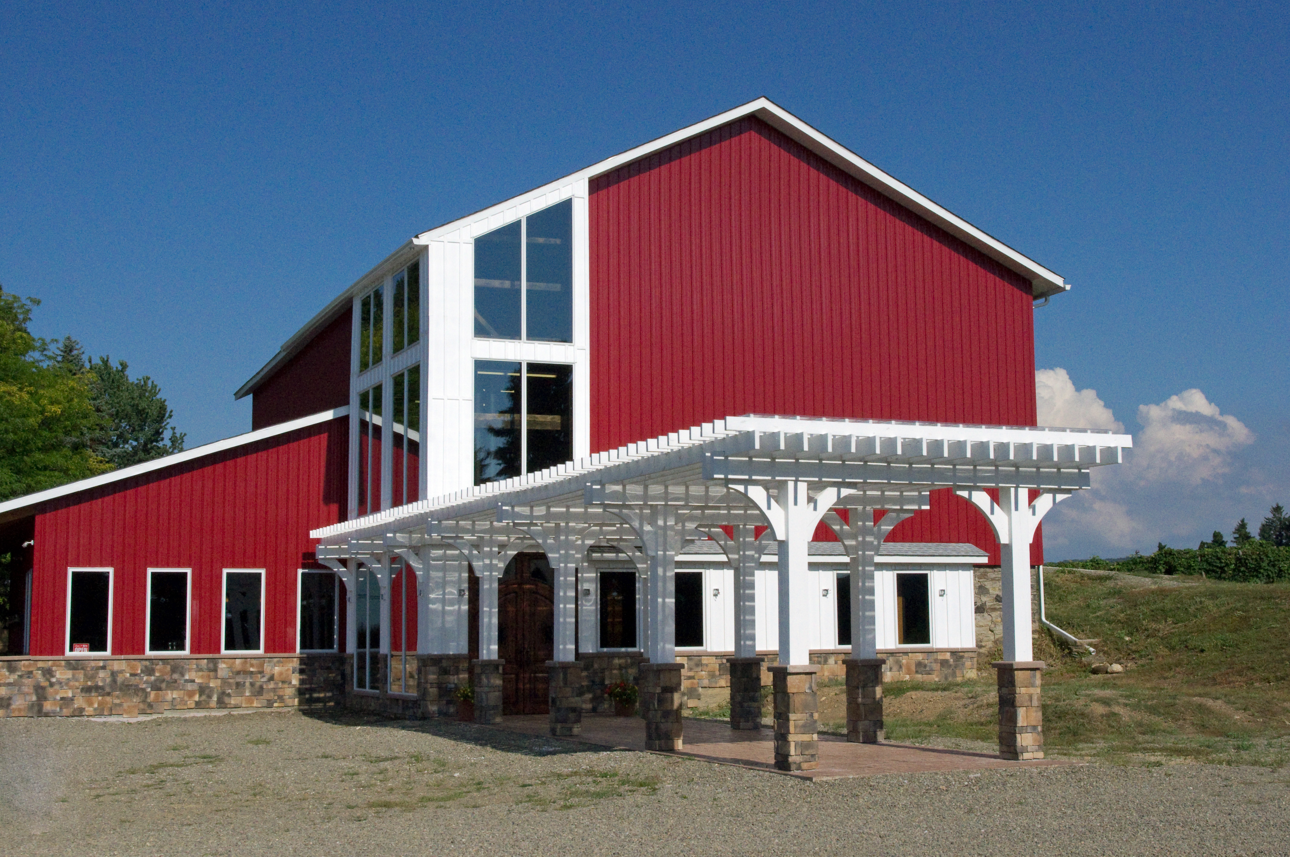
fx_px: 1754
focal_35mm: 49
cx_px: 645
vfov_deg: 27.5
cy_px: 428
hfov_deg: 40.4
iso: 3200
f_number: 14
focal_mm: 32.5
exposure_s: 1/5000
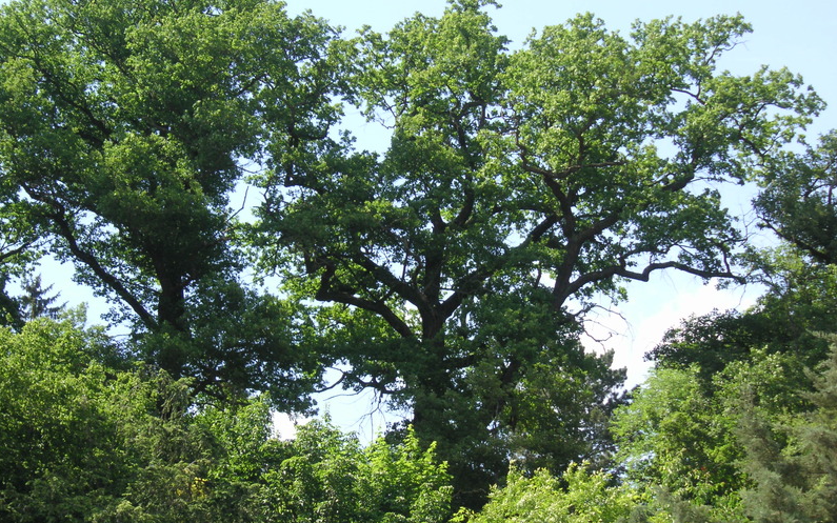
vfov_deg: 11.7
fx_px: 2555
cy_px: 257
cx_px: 417
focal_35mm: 112
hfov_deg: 18.6
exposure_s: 1/180
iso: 50
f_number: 5
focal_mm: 17.1
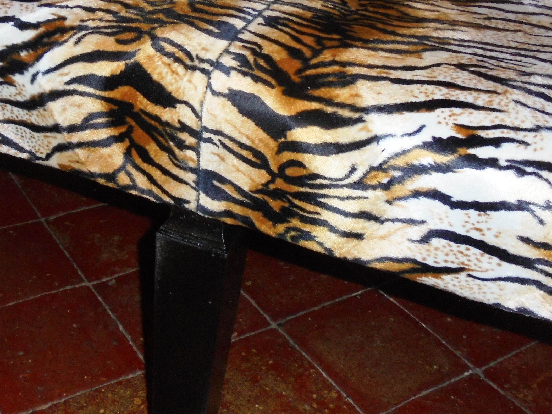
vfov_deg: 32.0
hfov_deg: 41.1
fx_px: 718
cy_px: 149
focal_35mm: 45
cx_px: 154
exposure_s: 1/30
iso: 200
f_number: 3.5
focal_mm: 4.6
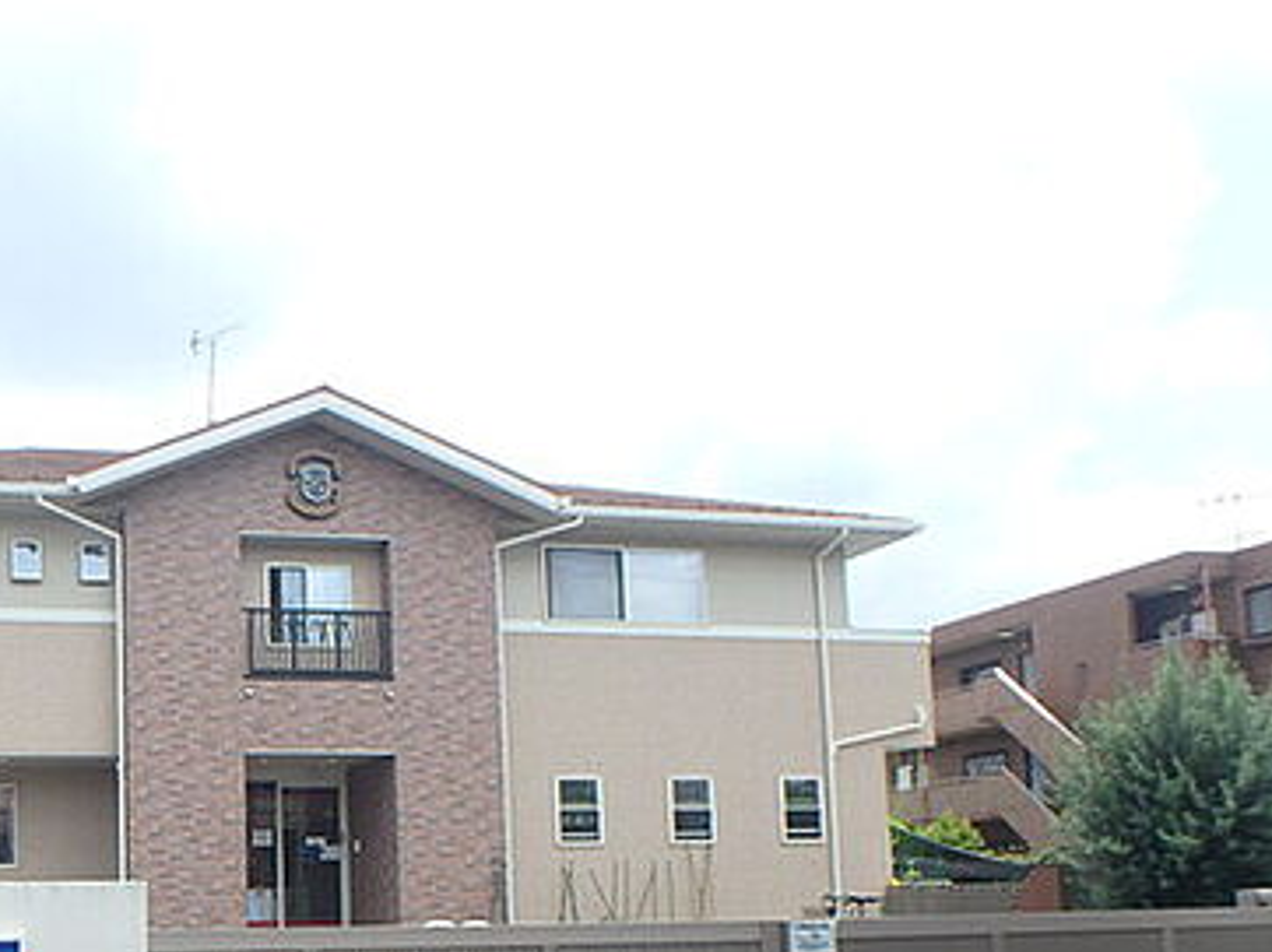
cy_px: 810
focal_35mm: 36
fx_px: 1322
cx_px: 232
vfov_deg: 37.6
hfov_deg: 48.1
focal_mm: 3.7
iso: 125
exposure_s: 1/640
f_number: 3.5
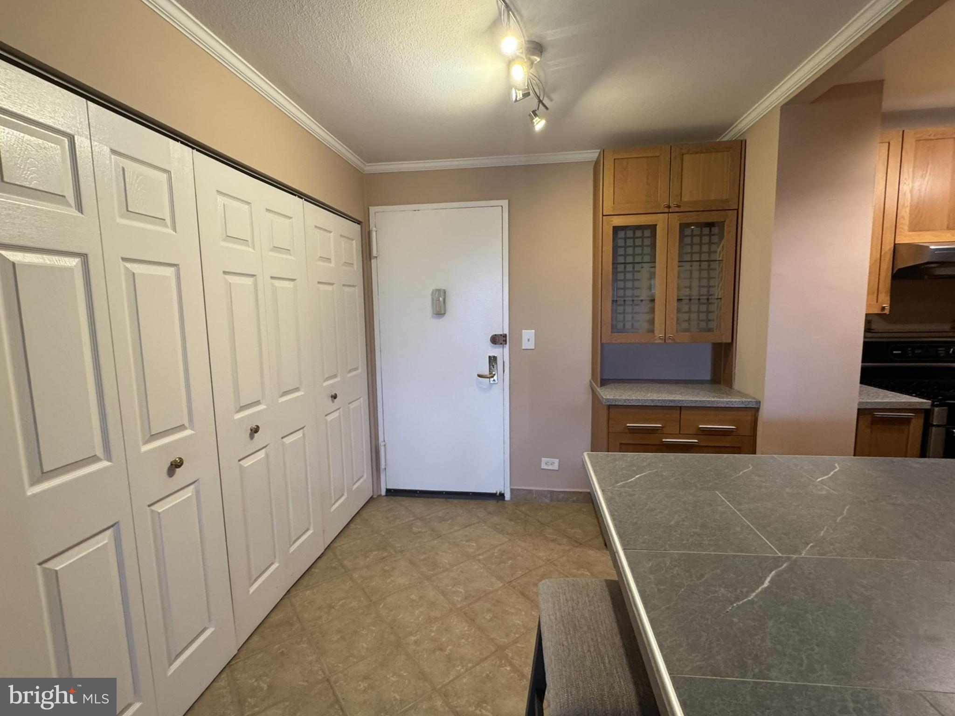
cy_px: 358
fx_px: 386
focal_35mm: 14
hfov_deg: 102.1
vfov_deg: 85.7
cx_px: 478
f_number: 2.2
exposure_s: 1/60
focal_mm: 2.22
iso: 320
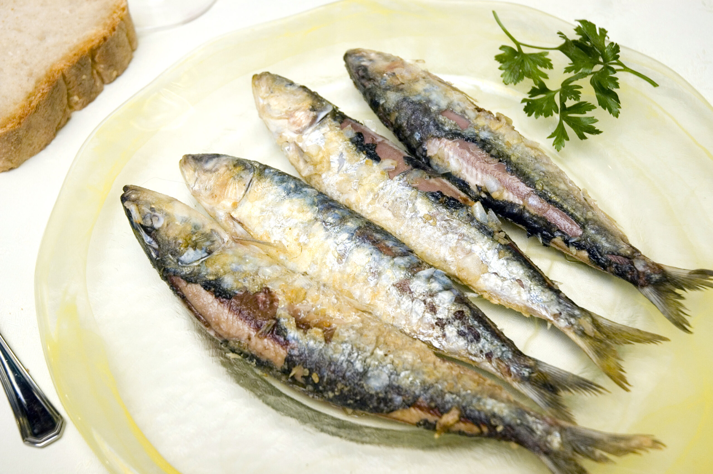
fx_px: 1128
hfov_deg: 35.1
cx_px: 356
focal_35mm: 57
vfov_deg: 23.7
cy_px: 237
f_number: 4.2
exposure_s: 1/15
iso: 400
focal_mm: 38
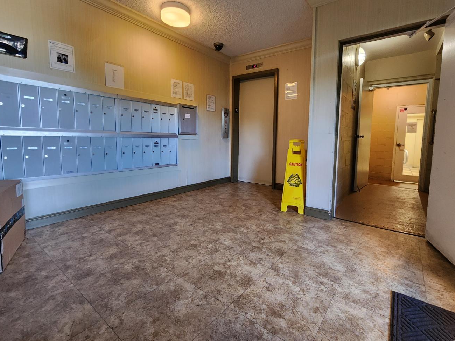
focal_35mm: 15
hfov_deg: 98.0
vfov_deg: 81.6
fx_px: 197
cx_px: 243
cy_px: 158
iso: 400
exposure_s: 1/60
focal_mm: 2.2
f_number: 2.2
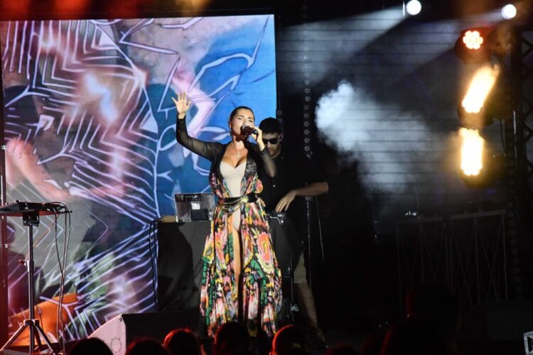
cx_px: 266
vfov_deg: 9.5
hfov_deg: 14.3
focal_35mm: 144
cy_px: 178
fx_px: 2132
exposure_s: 1/160
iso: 8000
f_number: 9
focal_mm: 120
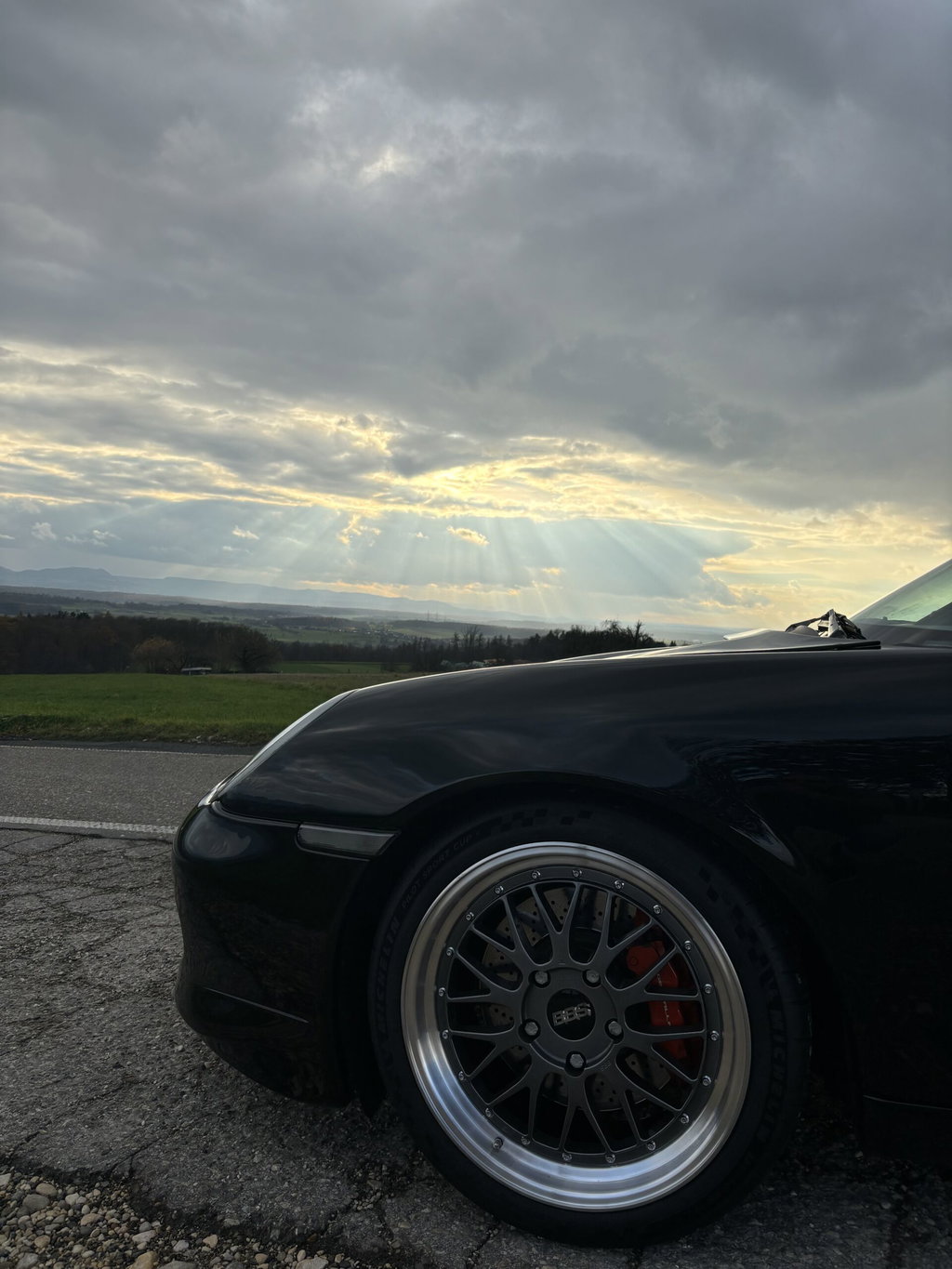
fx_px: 953
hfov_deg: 53.1
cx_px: 476
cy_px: 634
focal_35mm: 26
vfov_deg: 67.3
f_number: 1.6
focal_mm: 5.96
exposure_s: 1/2151
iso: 50
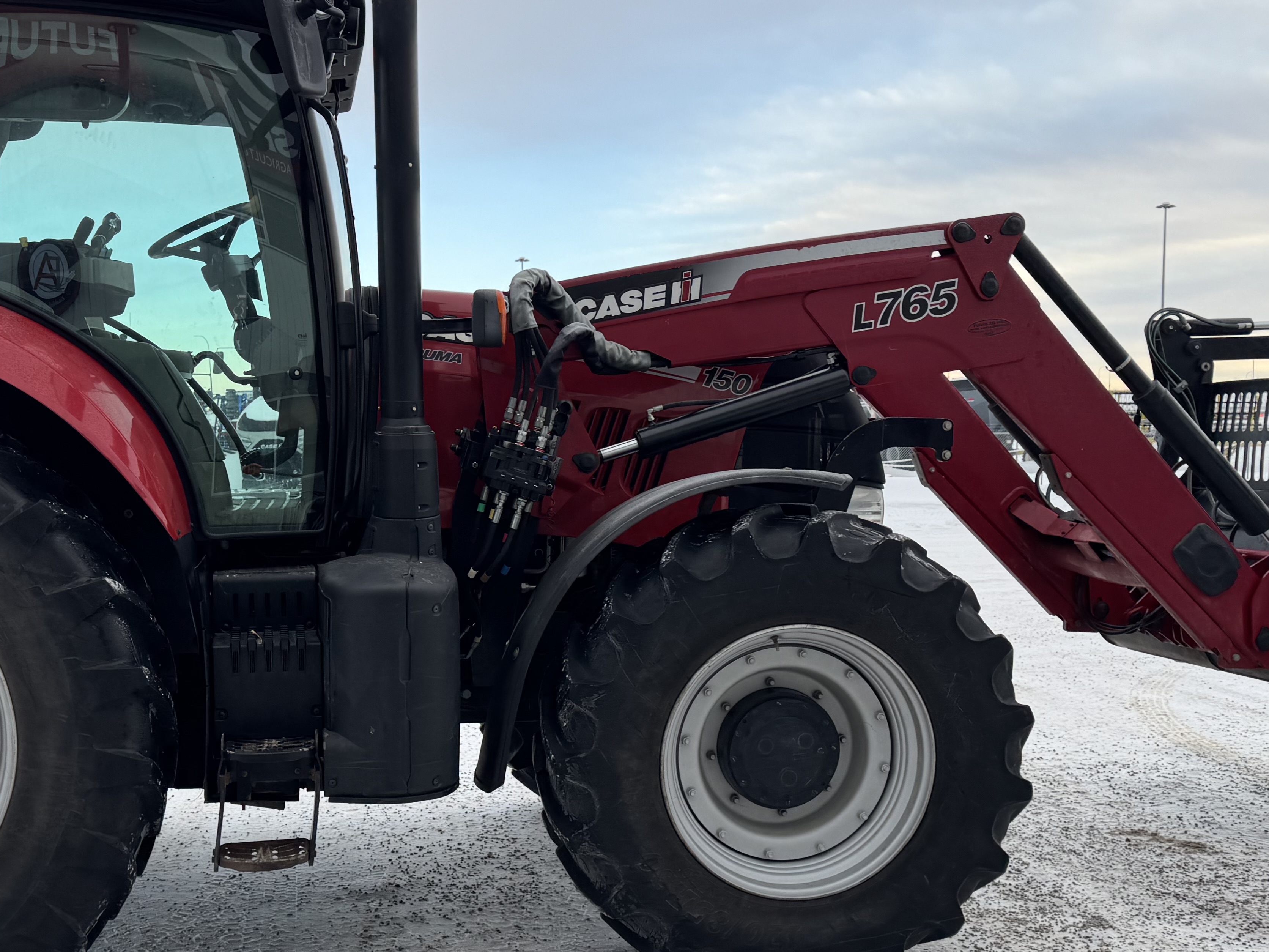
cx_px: 498
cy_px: 593
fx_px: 1503
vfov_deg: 35.0
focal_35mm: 41
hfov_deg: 45.5
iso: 80
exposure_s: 1/372
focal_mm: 6.76
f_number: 1.78
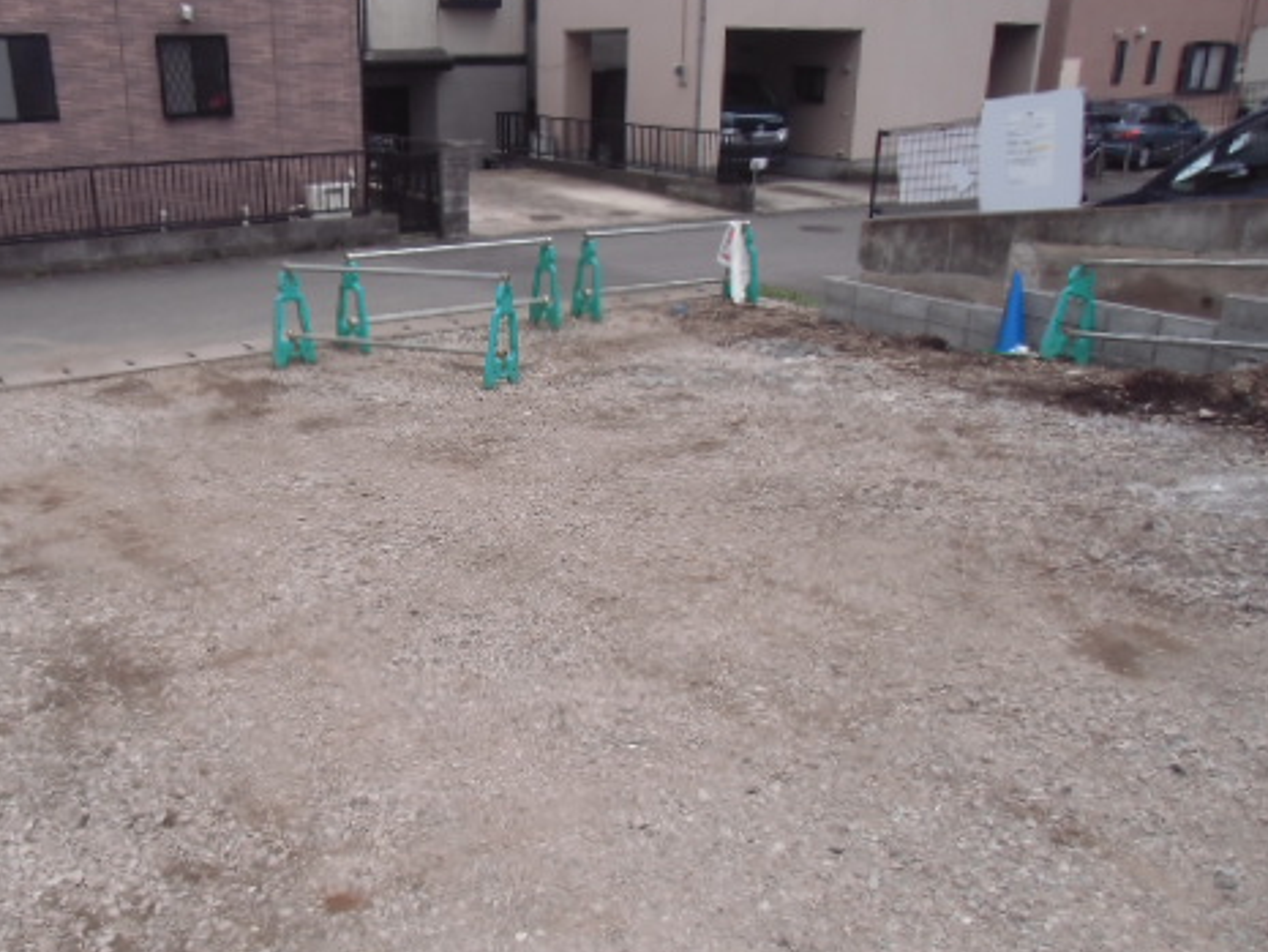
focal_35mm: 33
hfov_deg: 55.0
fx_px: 1209
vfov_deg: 42.9
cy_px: 505
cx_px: 513
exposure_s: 1/640
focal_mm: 4.24
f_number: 3
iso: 64
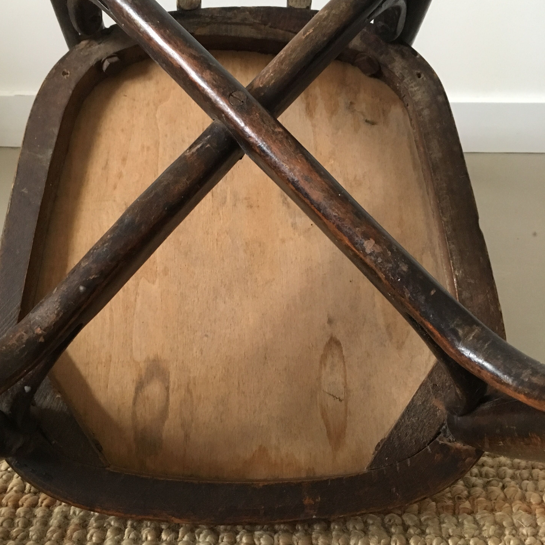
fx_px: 641
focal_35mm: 36
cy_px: 214
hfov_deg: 46.0
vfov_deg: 45.8
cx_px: 258
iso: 250
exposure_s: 1/17
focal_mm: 4.15
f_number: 2.2
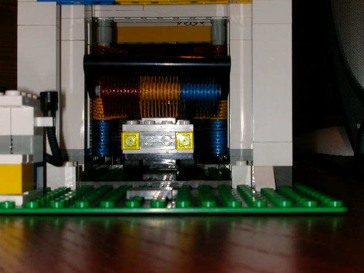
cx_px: 182
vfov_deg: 22.9
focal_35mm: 64
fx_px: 673
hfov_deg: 30.3
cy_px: 136
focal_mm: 9.7
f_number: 5.9
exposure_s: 1/59.9
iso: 100
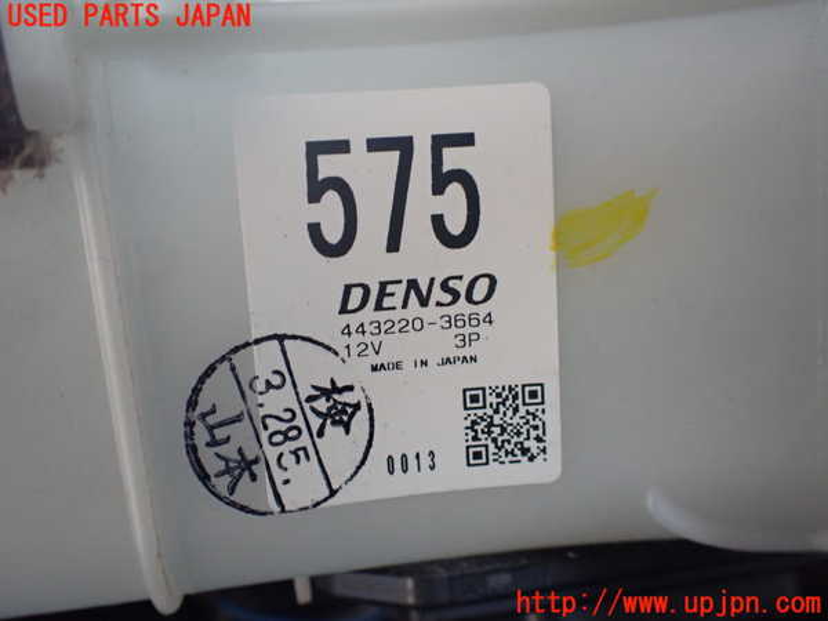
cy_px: 310
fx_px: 718
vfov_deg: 46.8
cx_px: 414
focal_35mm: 30
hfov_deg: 60.0
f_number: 2.3
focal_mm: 5.4
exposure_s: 1/100
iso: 800
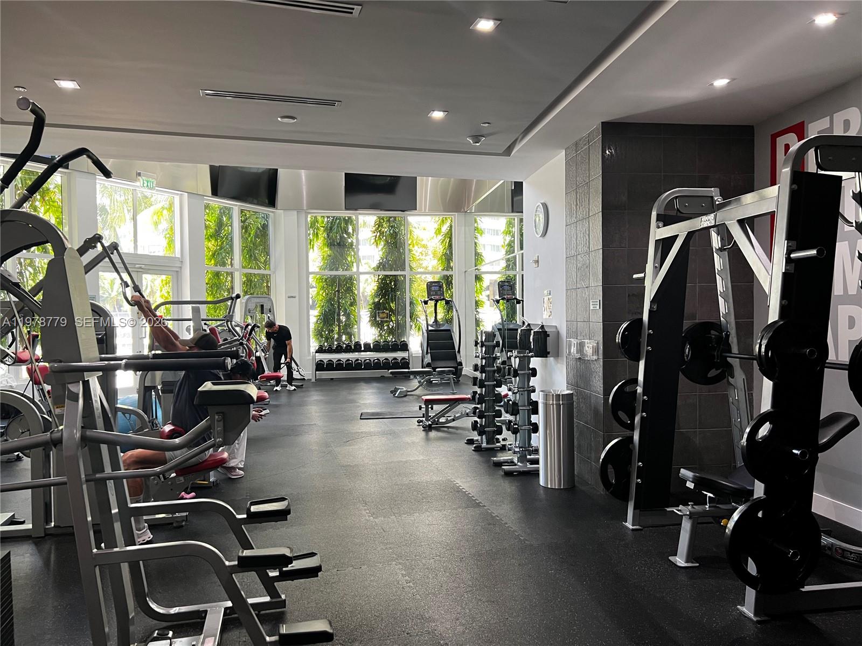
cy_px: 323
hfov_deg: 67.3
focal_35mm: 26
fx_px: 647
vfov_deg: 53.1
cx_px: 431
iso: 100
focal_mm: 5.7
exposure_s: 1/60
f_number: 1.5
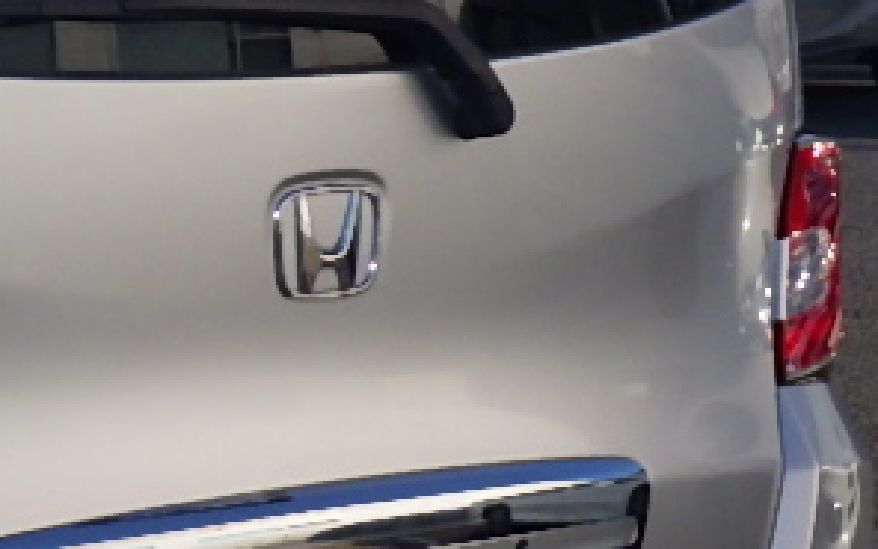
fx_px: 3685
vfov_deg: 8.5
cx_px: -439
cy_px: 344
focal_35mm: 154
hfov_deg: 12.9
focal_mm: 7.5
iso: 250
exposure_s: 1/1000
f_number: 5
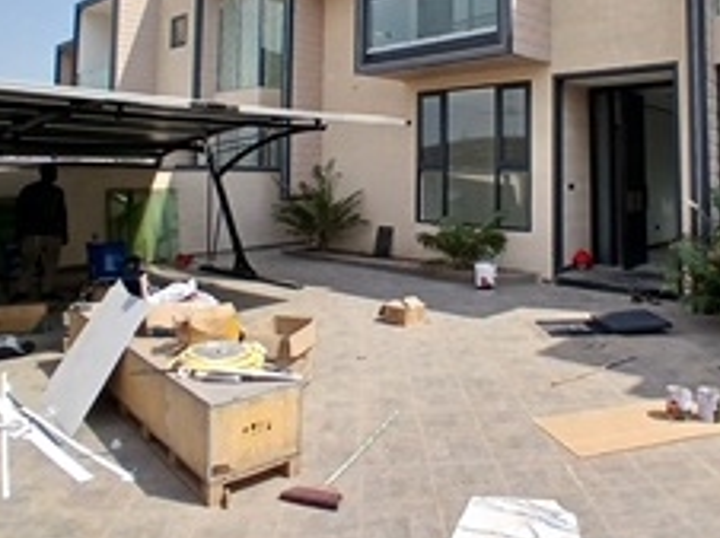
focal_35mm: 29
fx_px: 603
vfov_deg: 46.1
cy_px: 123
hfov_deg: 61.3
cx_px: 427
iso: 50
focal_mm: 1.4
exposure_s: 1/1248
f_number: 2.2
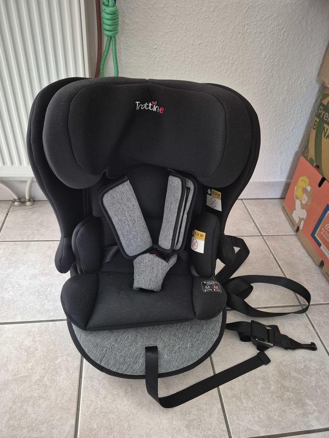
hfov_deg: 58.9
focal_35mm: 23
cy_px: 219
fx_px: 291
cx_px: 164
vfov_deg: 73.9
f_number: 1.8
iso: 1250
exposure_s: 1/20
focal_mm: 5.4
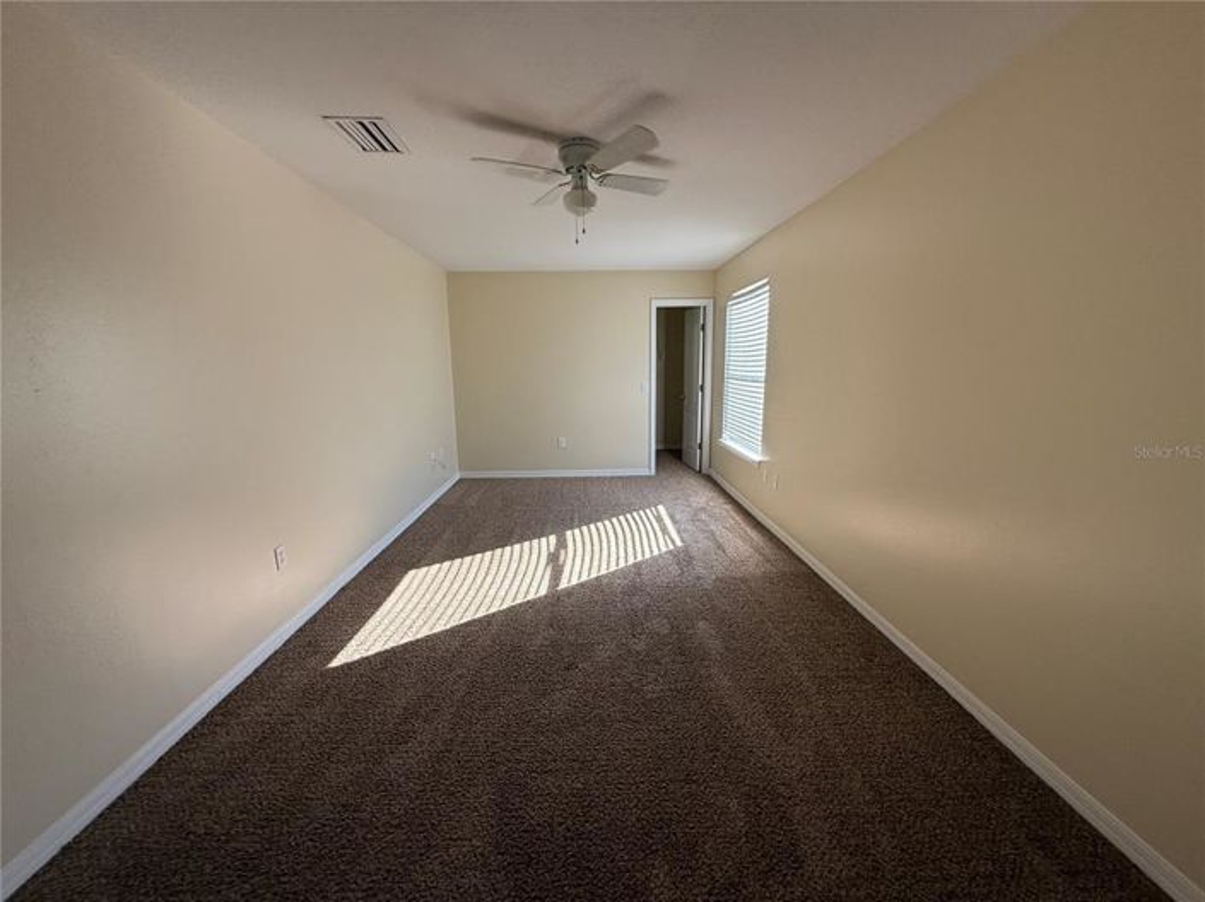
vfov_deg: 85.6
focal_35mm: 14
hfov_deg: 102.1
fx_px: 487
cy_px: 451
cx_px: 602
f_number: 2.2
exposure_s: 1/146
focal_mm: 2.22
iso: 64
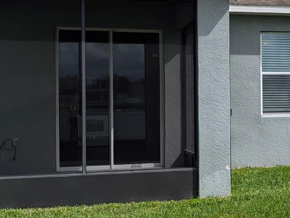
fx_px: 529
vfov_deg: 23.3
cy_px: 98
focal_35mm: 63
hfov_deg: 30.0
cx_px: 228
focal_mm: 6.81
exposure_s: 1/3333
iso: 46
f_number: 1.85
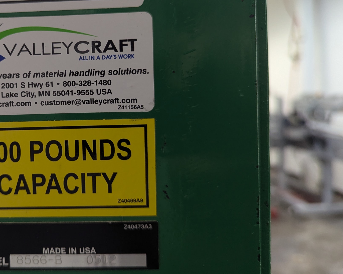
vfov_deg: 39.8
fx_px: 376
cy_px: 101
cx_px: 76
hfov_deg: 46.8
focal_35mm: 37
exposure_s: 1/120
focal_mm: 6.81
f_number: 1.85
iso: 480
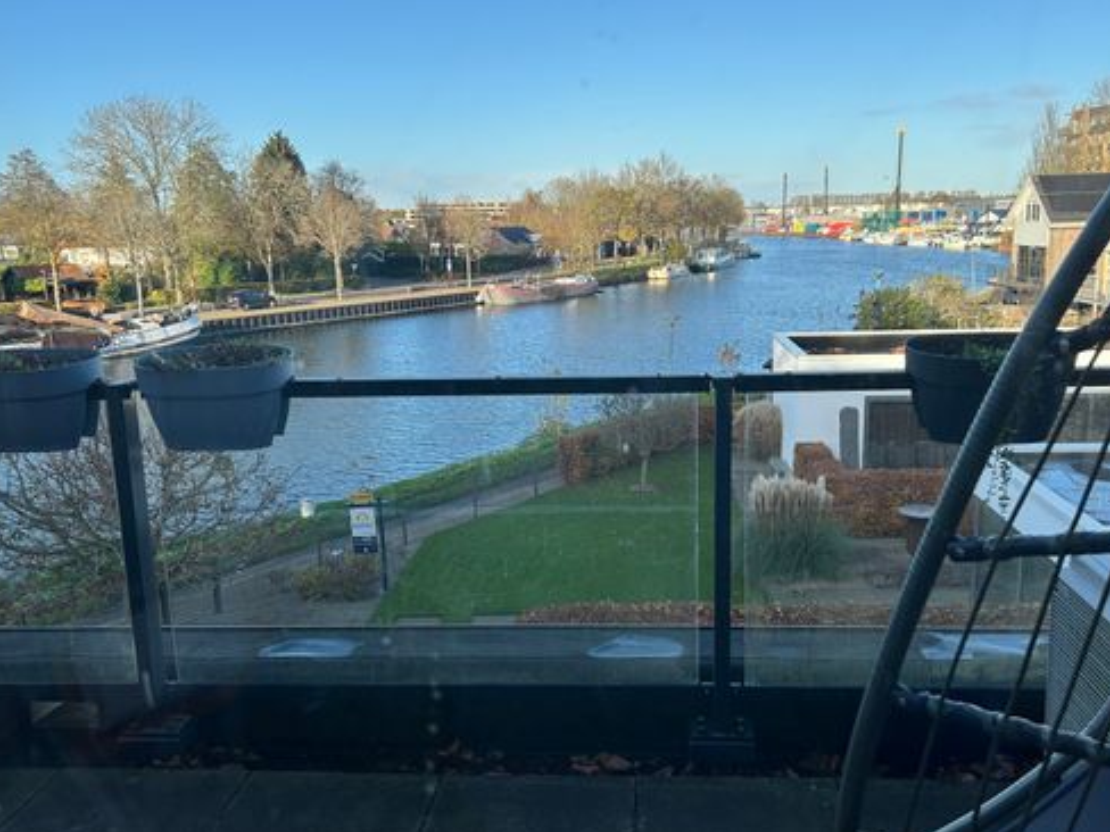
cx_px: 589
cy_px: 430
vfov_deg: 44.2
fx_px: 1026
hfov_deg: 56.8
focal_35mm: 32
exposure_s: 1/1511
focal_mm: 5.7
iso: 50
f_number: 1.5
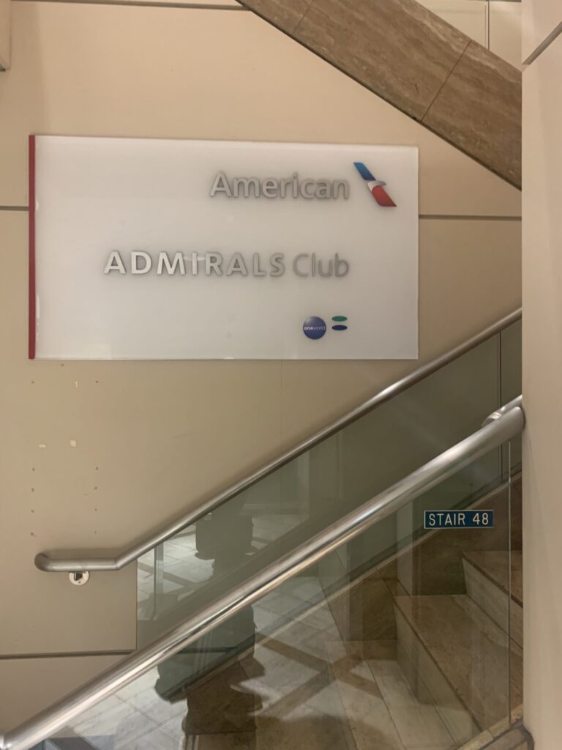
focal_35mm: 26
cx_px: 281
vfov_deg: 67.3
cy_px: 375
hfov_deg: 53.1
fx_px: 563
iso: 320
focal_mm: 4.25
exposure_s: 1/40
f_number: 1.8
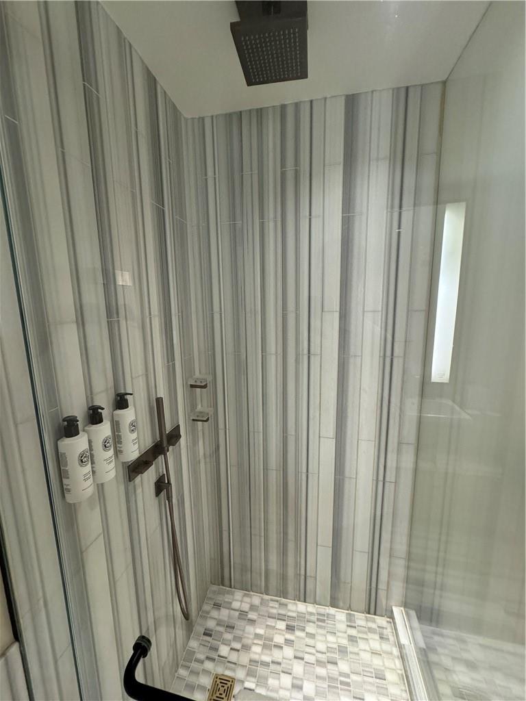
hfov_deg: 85.7
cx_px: 263
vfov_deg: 102.1
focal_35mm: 14
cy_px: 350
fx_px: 284
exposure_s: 1/60
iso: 320
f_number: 2.2
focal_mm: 2.22
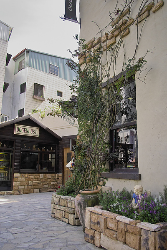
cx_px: 84
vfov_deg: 60.3
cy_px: 125
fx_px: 216
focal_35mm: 31
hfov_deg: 42.3
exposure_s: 1/100
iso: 100
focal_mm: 18
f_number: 5
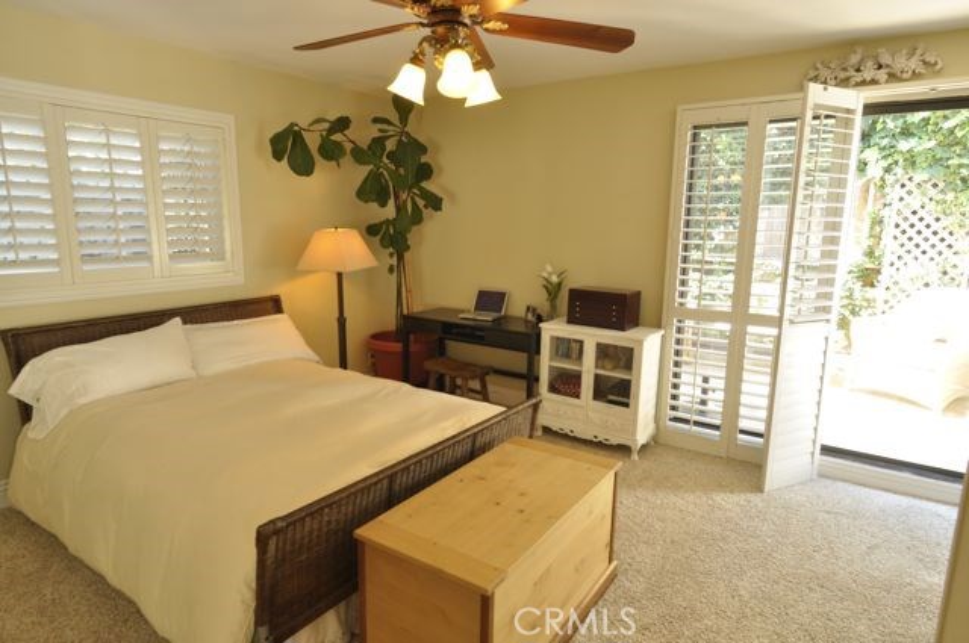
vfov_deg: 59.4
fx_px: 565
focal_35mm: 21
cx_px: 484
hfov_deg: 81.3
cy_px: 322
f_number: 5
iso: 200
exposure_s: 1/13
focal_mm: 14
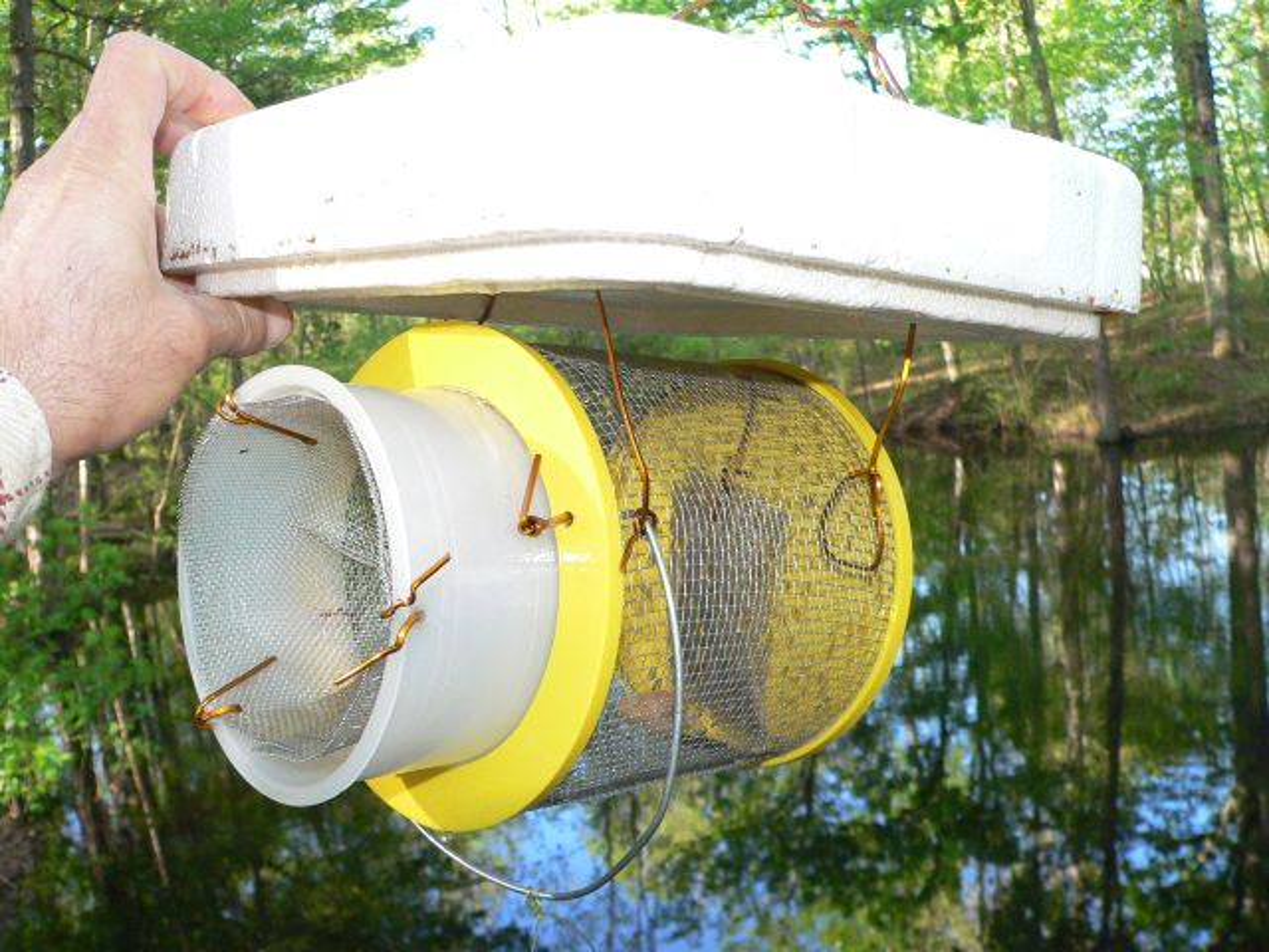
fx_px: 1320
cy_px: 476
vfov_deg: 39.7
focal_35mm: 36
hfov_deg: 51.4
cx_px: 634
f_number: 4
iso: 400
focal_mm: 6
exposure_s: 1/200
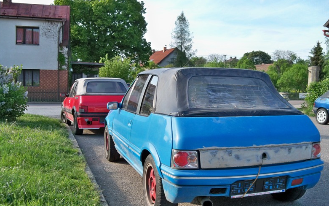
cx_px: 163
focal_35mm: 38
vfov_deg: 33.5
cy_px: 123
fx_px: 341
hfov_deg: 51.5
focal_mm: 6.2
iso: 80
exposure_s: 1/250
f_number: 3.5
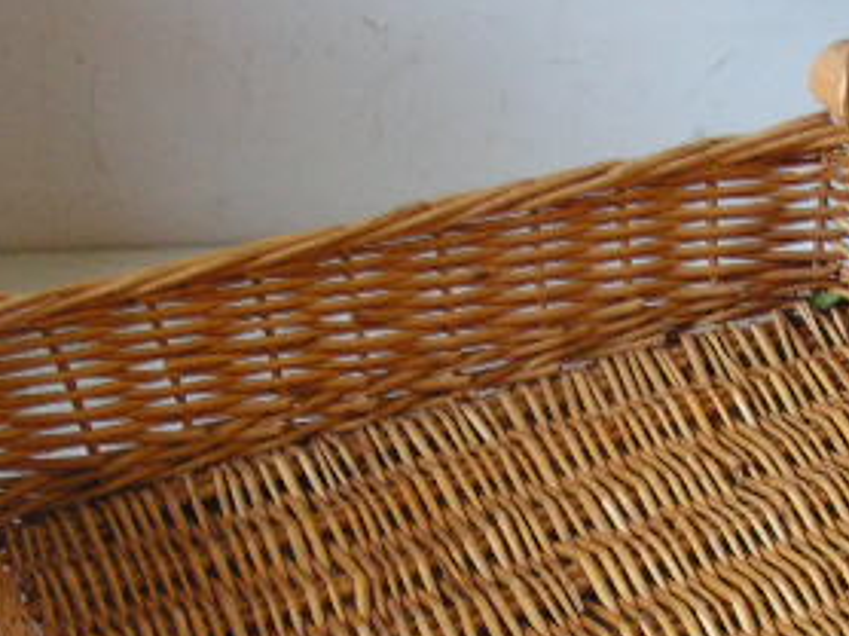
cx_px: 583
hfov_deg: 23.4
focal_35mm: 83
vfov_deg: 17.5
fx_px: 2034
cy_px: 553
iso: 200
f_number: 3.2
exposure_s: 1/13
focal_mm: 6
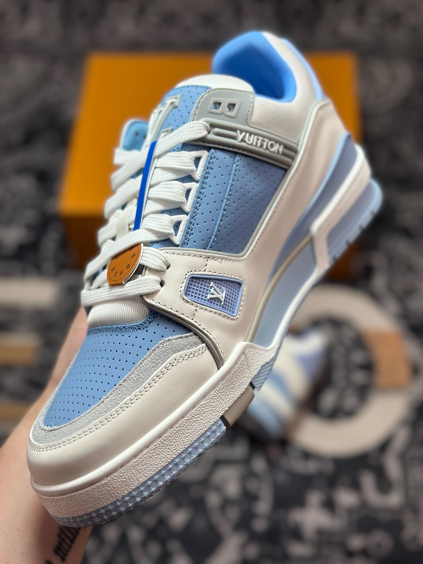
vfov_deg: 39.7
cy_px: 282
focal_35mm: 48
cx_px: 212
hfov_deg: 30.3
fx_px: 782
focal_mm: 6.86
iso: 80
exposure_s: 1/1145
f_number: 1.78
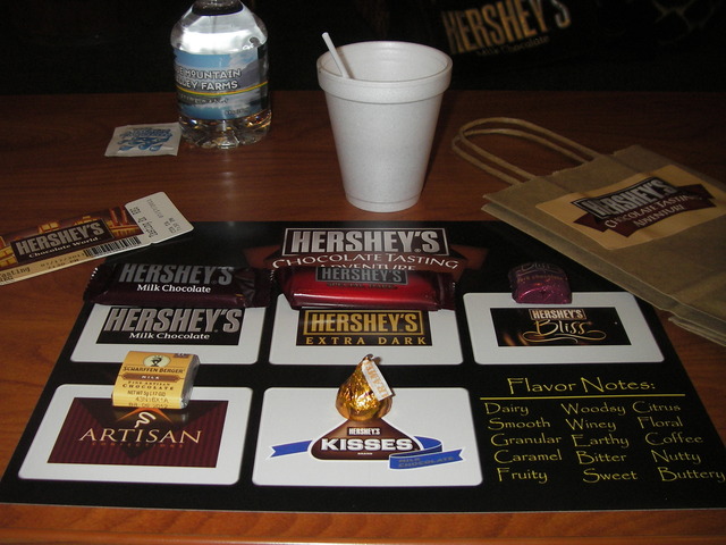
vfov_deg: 37.7
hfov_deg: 49.0
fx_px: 797
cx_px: 363
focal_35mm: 38
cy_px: 272
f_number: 3.3
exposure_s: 1/30
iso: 100
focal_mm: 6.3
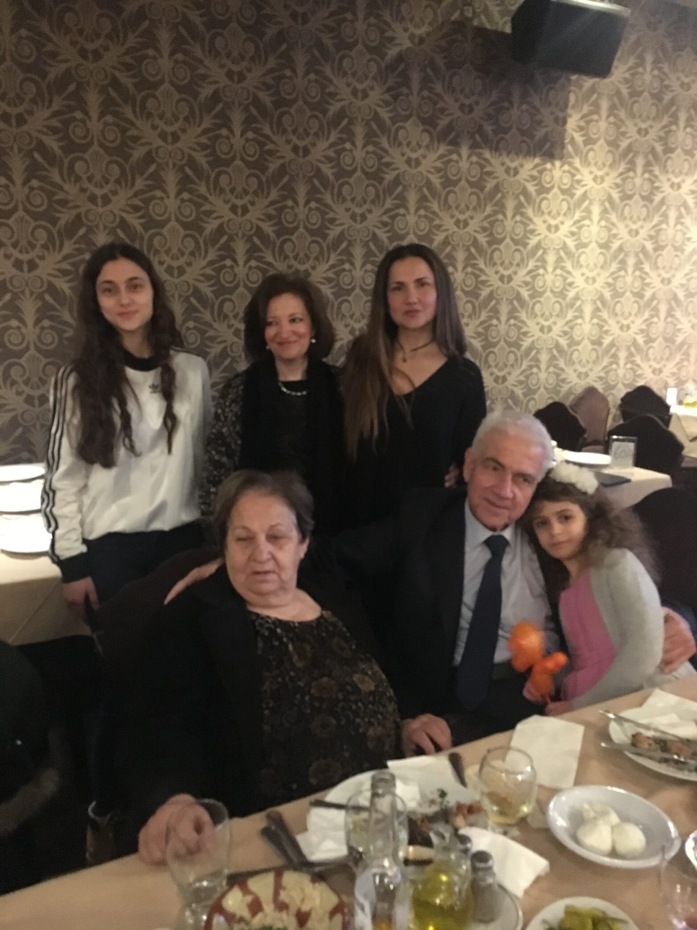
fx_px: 779
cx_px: 348
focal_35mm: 29
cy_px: 465
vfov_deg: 61.7
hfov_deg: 48.2
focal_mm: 4.15
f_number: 2.2
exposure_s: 1/15
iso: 1000
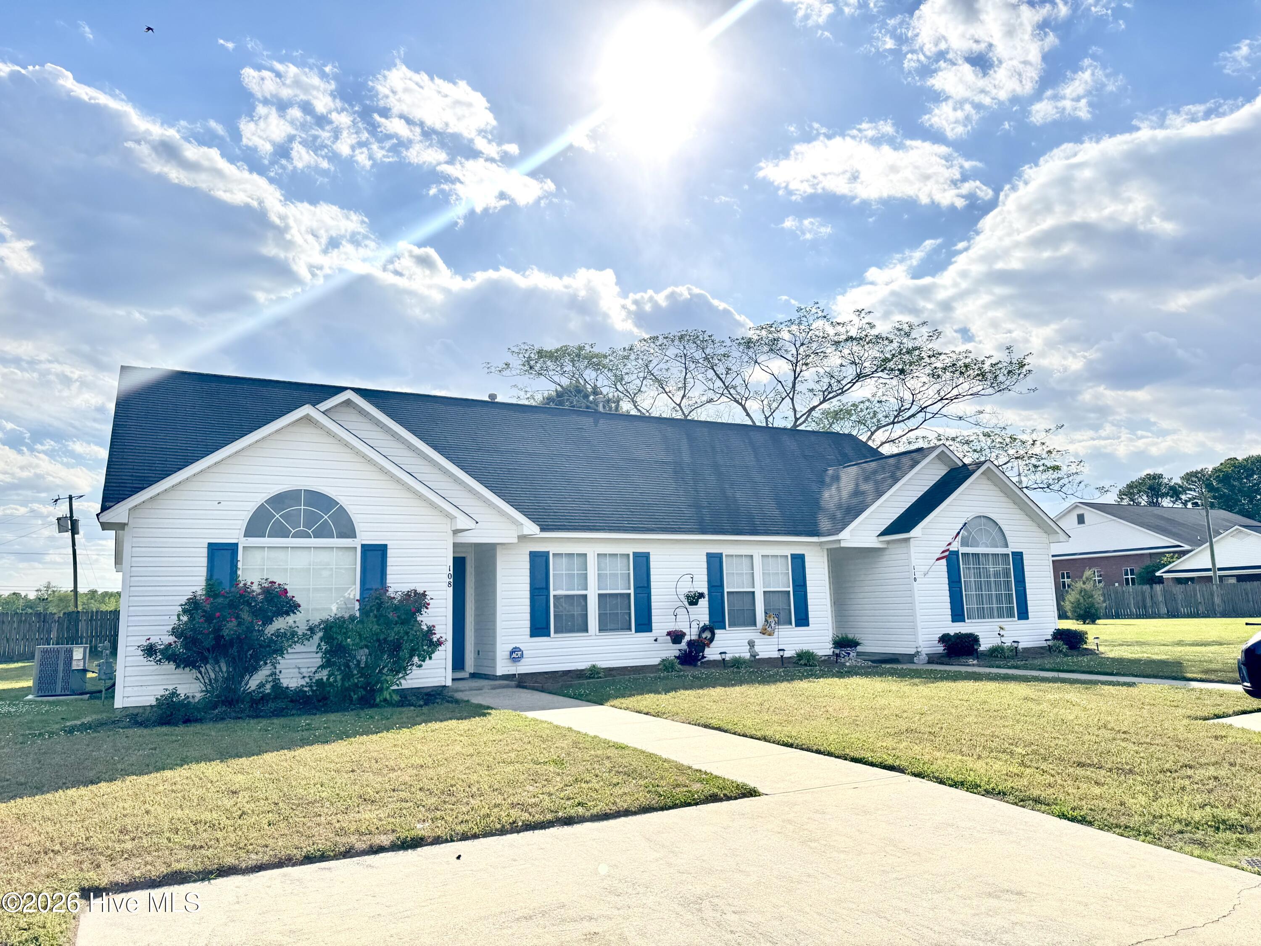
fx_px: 874
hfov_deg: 71.6
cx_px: 630
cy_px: 473
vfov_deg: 56.8
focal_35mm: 24
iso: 80
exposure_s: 1/3597
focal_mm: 6.76
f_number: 1.78
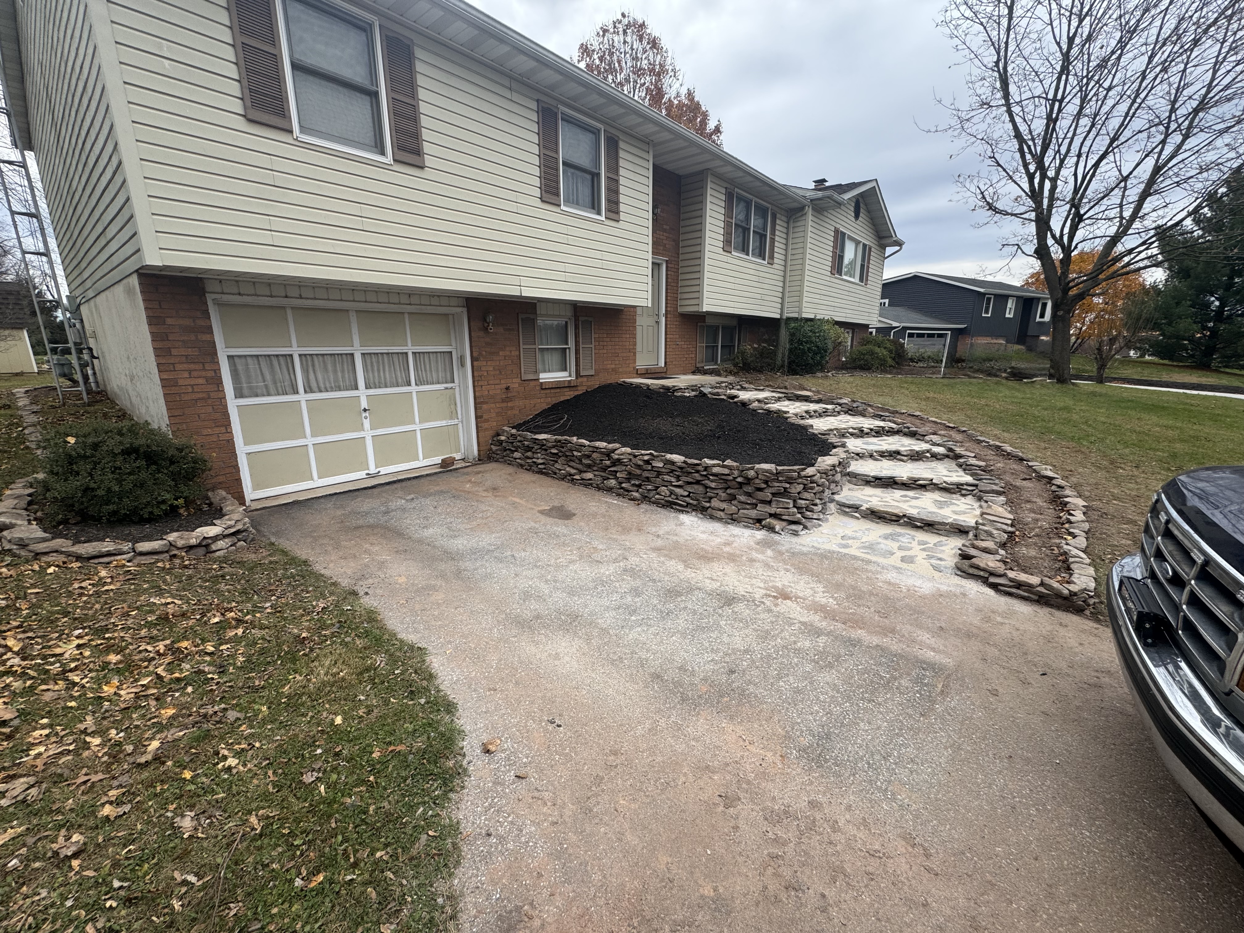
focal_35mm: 14
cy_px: 466
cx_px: 622
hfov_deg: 102.1
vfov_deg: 85.7
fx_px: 503
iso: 40
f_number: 2.2
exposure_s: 1/113
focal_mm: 2.22
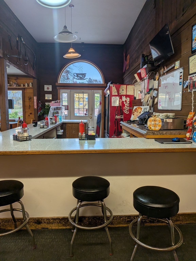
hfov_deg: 56.8
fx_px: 181
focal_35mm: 24
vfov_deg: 71.6
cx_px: 98
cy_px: 130
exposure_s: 1/202
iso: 26
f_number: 1.7
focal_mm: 4.53
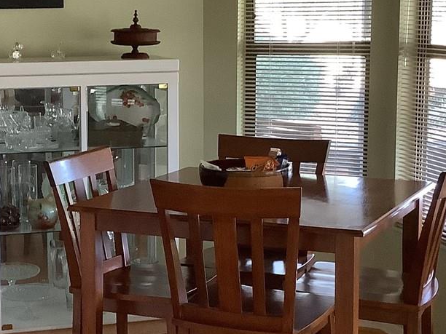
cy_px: 178
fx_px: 1044
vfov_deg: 18.2
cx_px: 101
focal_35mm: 81
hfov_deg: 23.8
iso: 320
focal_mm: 3.3
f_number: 2.4
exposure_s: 1/60
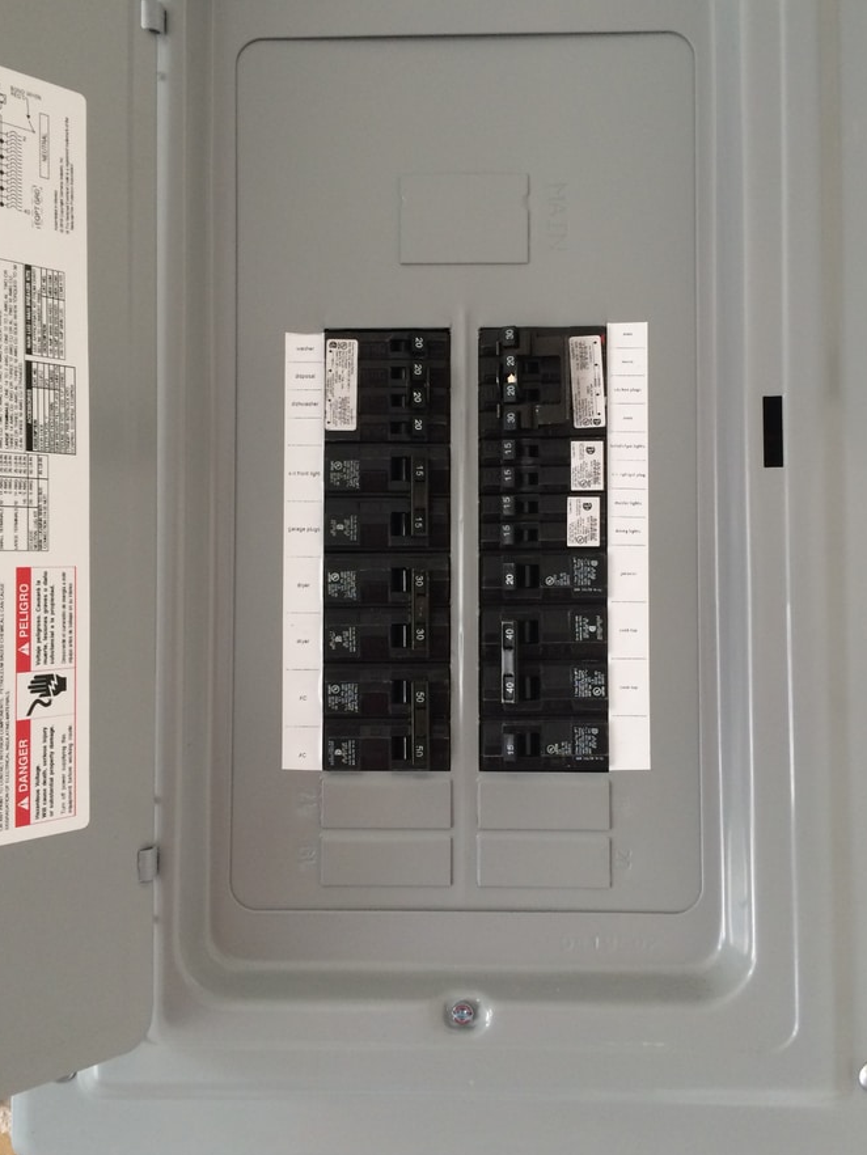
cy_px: 540
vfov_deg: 53.9
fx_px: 1135
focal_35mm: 34
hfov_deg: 41.8
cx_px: 464
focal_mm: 4.12
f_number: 2.2
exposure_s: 1/30
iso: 50
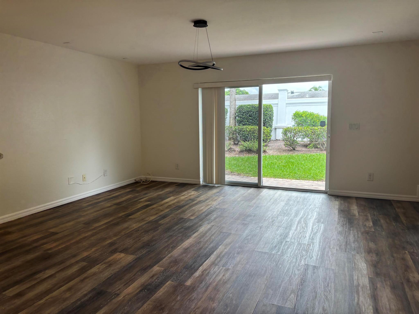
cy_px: 157
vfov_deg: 53.1
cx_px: 210
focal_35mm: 26
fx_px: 315
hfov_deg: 67.3
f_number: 1.6
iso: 40
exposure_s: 1/120
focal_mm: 5.96
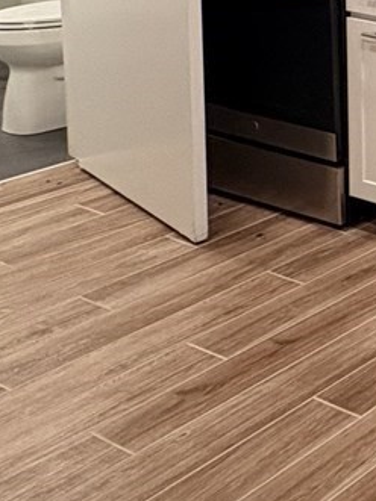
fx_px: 942
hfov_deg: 16.0
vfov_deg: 27.2
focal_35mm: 65
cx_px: 810
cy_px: -61
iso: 200
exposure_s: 1/60
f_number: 2.2
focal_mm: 2.22
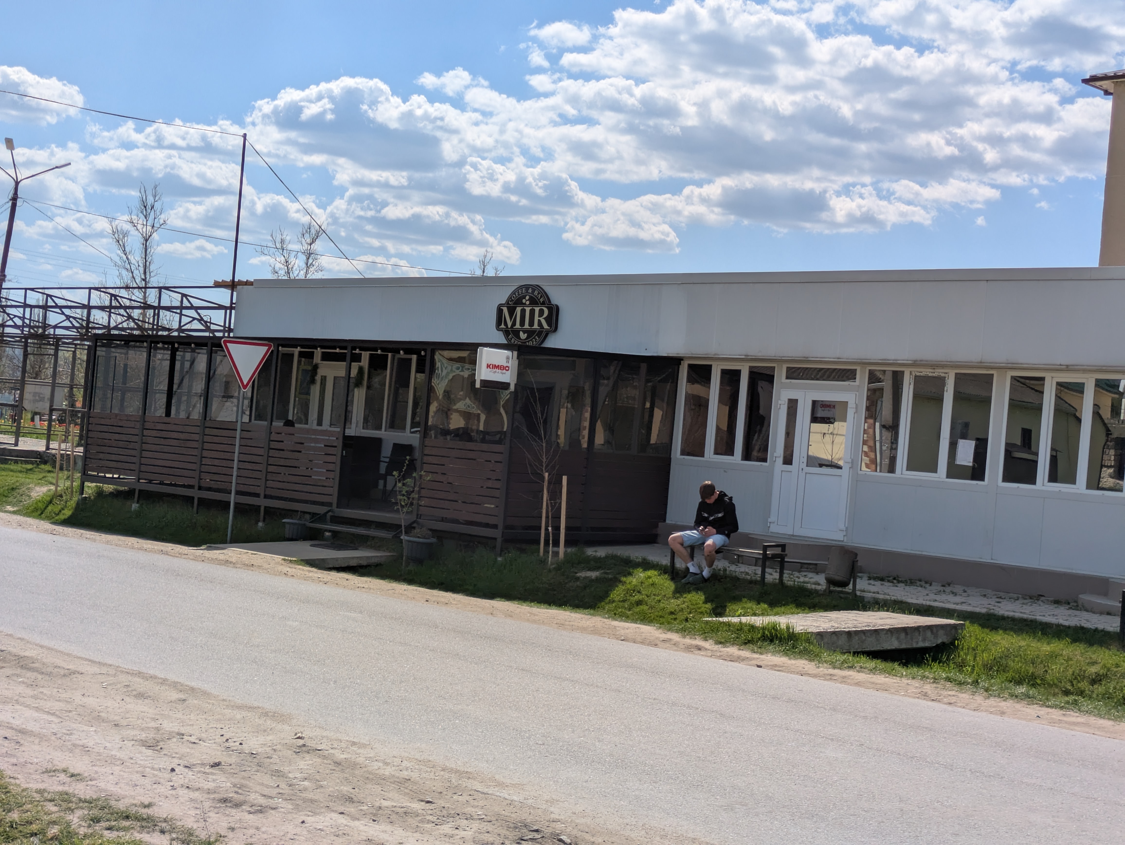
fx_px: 1658
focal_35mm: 51
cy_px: 422
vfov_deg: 28.6
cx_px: 562
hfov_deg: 37.5
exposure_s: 1/3937
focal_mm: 5.43
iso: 47
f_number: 1.89
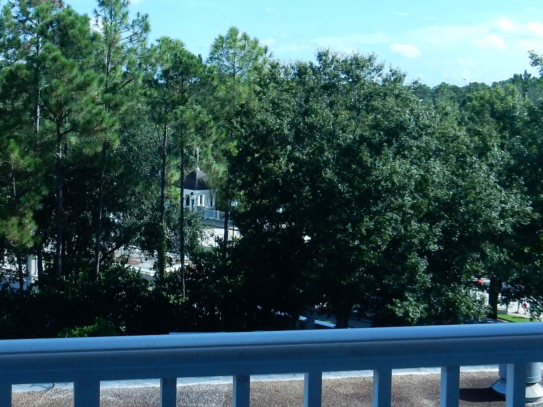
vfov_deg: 26.0
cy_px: 138
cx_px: 165
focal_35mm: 56
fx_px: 878
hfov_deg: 33.9
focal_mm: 4.5
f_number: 3.7
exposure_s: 1/800
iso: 125
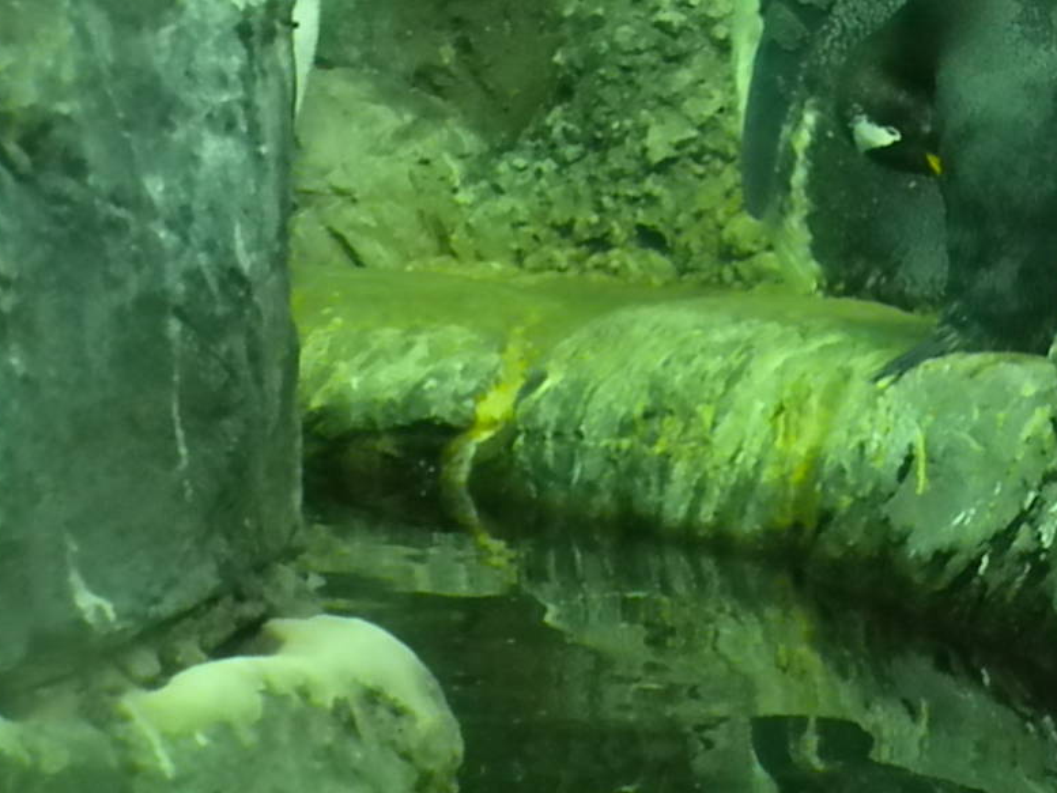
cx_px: 1003
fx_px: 7482
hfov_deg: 8.0
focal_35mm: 245
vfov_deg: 6.0
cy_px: -22
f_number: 5.1
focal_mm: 21
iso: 640
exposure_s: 1/97.5
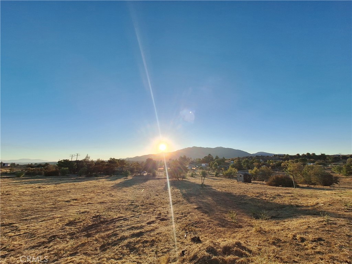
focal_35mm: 13
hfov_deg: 106.2
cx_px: 176
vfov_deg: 89.9
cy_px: 132
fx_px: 132
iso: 40
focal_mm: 1.74
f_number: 2.2
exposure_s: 1/1427
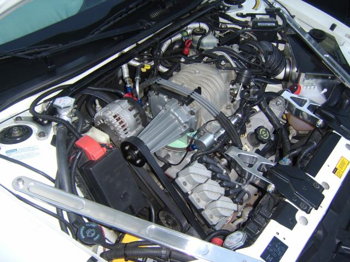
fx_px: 313
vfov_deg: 45.4
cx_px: 175
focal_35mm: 31
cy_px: 131
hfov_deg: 58.4
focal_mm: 8.13
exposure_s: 1/30
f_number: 2.7
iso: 141
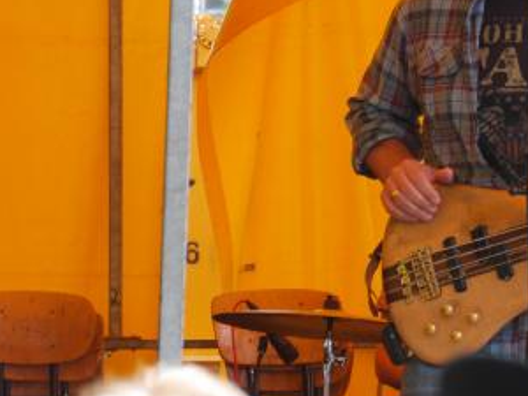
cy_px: 99
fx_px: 5201
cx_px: 604
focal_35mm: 341
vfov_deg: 4.4
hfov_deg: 5.8
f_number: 5.7
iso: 320
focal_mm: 64
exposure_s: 1/125
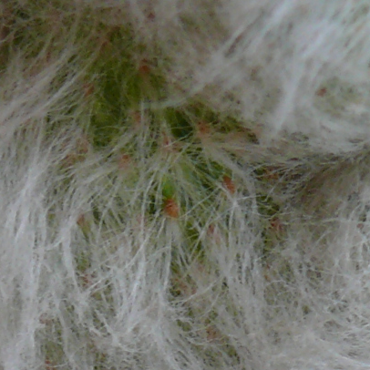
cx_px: 272
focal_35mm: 195
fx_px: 2358
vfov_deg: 9.0
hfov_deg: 9.0
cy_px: 293
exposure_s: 1/50
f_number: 2.8
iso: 100
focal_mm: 7.4
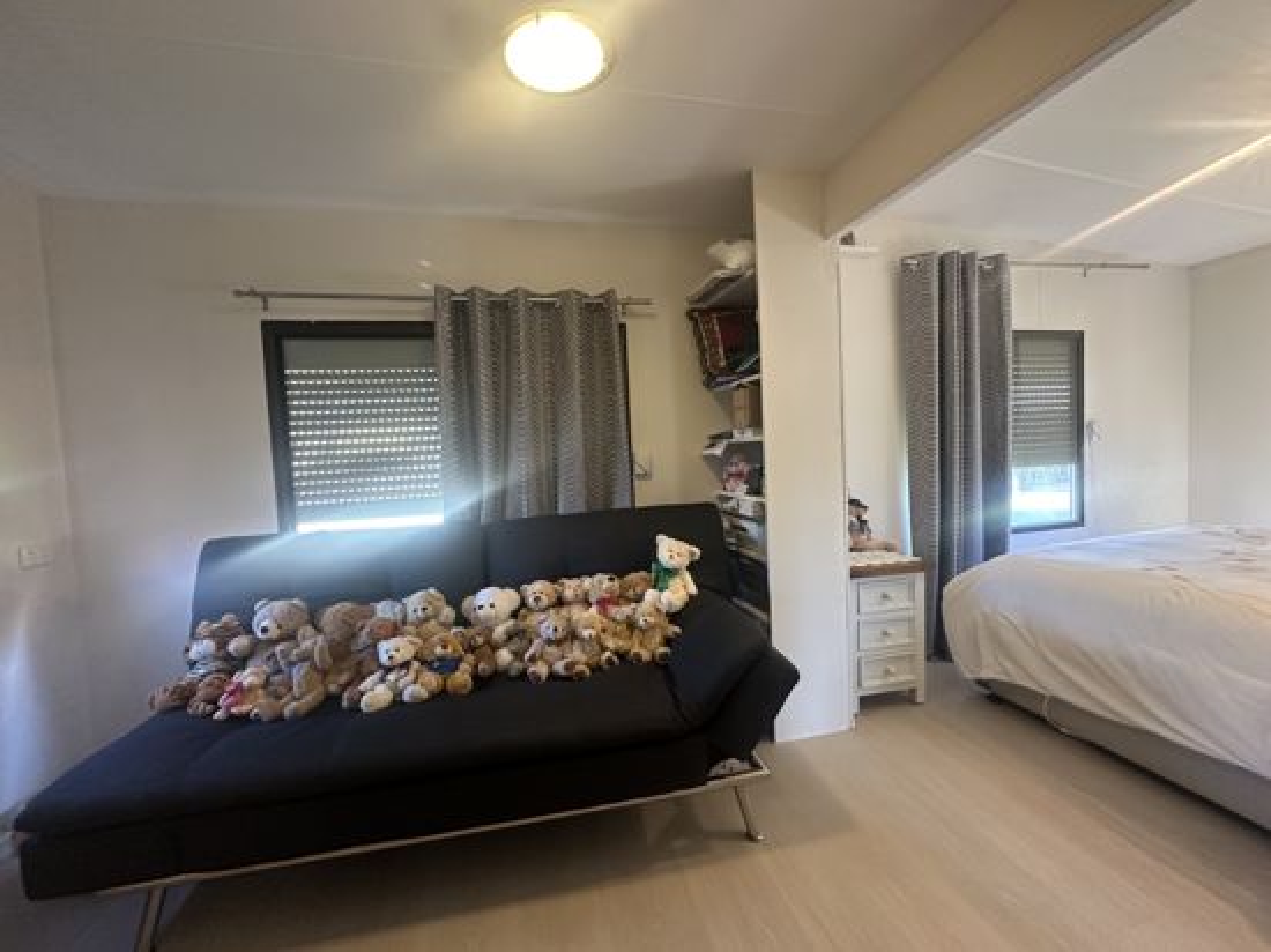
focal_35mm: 14
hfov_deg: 102.1
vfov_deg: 85.6
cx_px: 636
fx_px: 514
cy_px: 476
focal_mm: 2.22
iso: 320
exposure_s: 1/50
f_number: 2.2
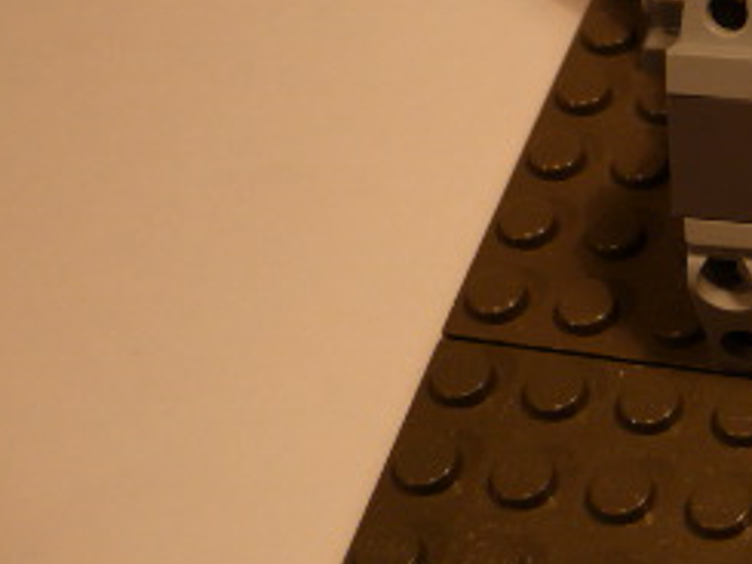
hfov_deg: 23.8
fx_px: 1587
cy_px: 110
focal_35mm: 73
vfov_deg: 20.0
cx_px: 945
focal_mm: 4.7
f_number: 3.3
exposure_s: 1/60
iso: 100
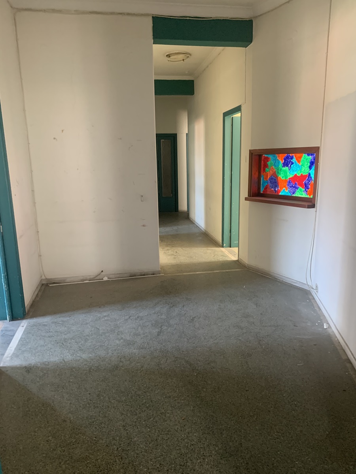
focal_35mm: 26
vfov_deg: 67.3
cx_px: 178
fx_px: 357
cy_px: 237
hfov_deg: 53.1
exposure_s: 1/49
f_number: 1.8
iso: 400
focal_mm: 4.25
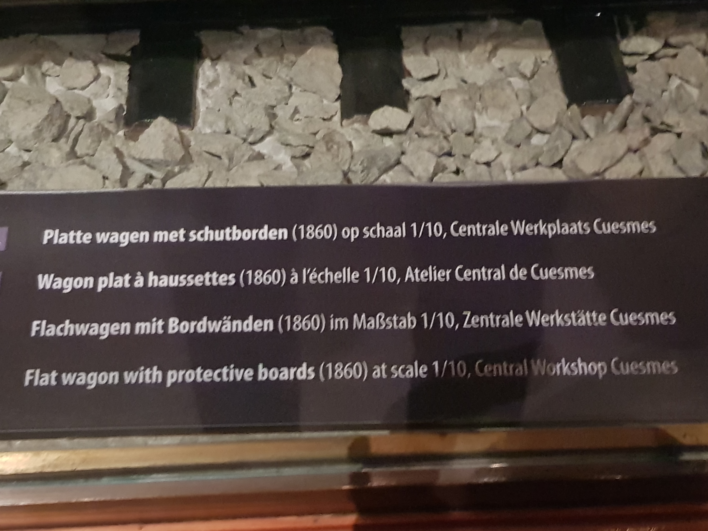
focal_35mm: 26
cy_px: 266
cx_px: 354
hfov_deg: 67.3
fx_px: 532
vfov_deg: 53.1
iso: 1000
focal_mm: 4.2
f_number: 1.7
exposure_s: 1/10
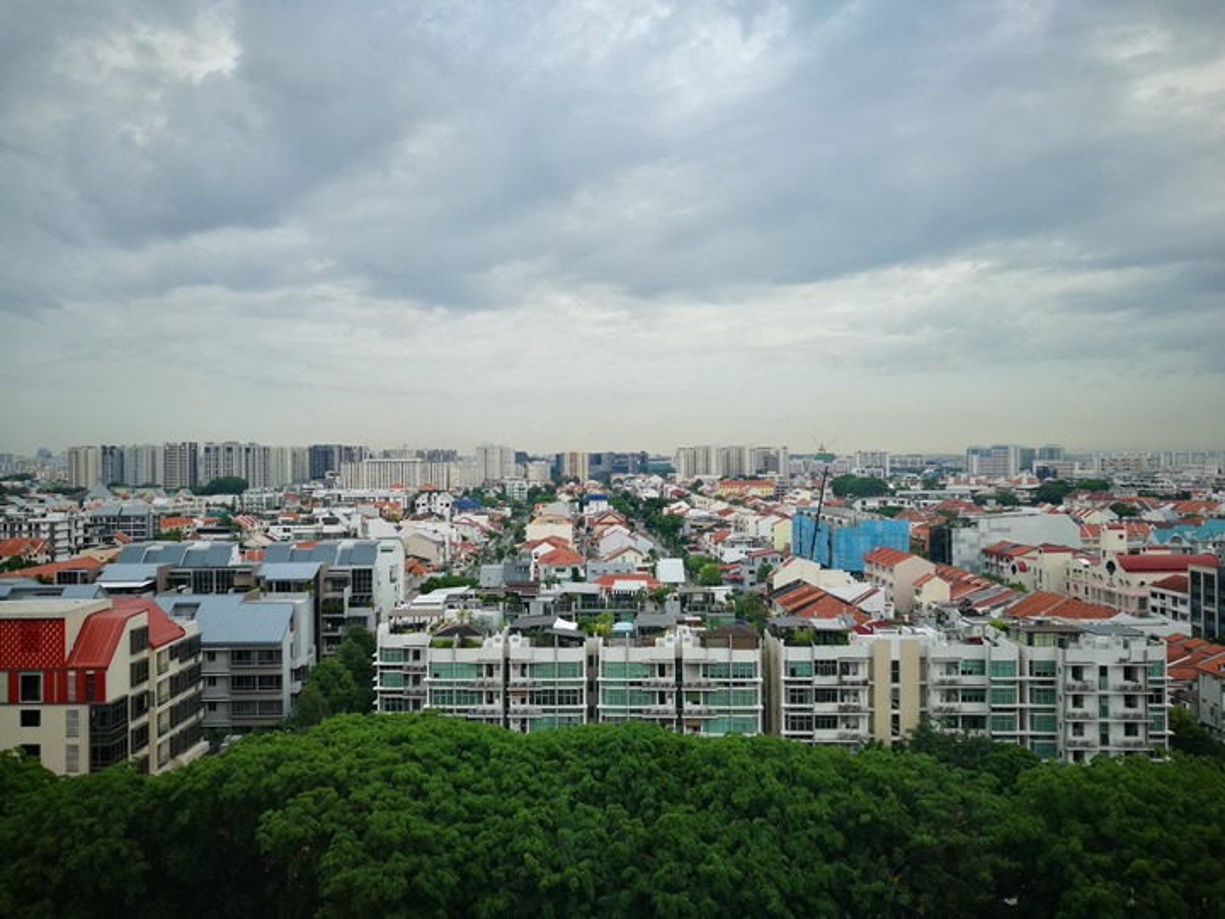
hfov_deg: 65.3
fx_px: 955
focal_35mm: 27
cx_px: 612
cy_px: 460
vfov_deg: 51.4
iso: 50
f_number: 2.2
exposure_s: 1/212
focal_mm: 4.5
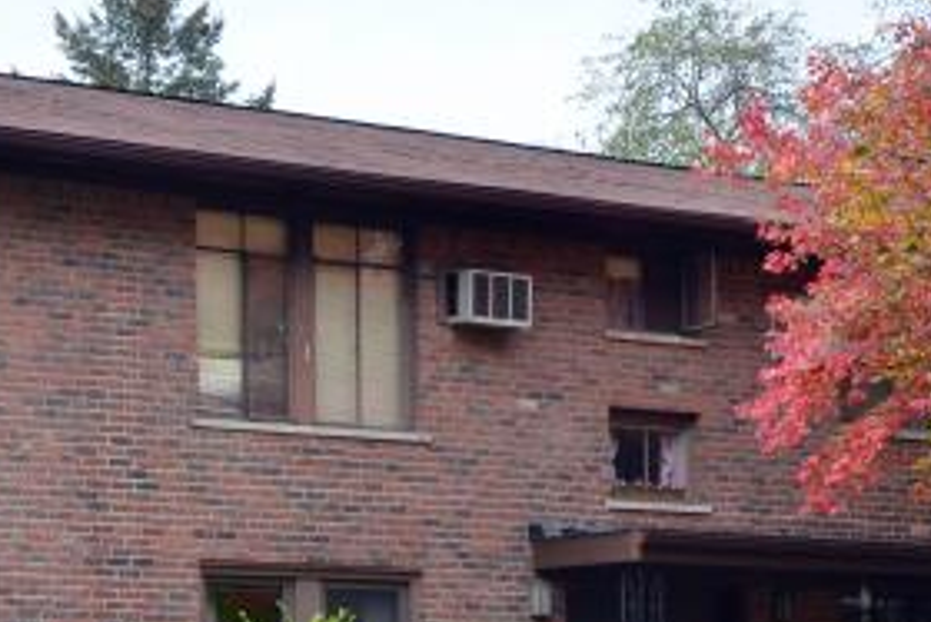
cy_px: 542
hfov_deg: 14.9
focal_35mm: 137
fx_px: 3545
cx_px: 223
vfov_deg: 10.0
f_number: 8
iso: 200
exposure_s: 1/200
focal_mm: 32
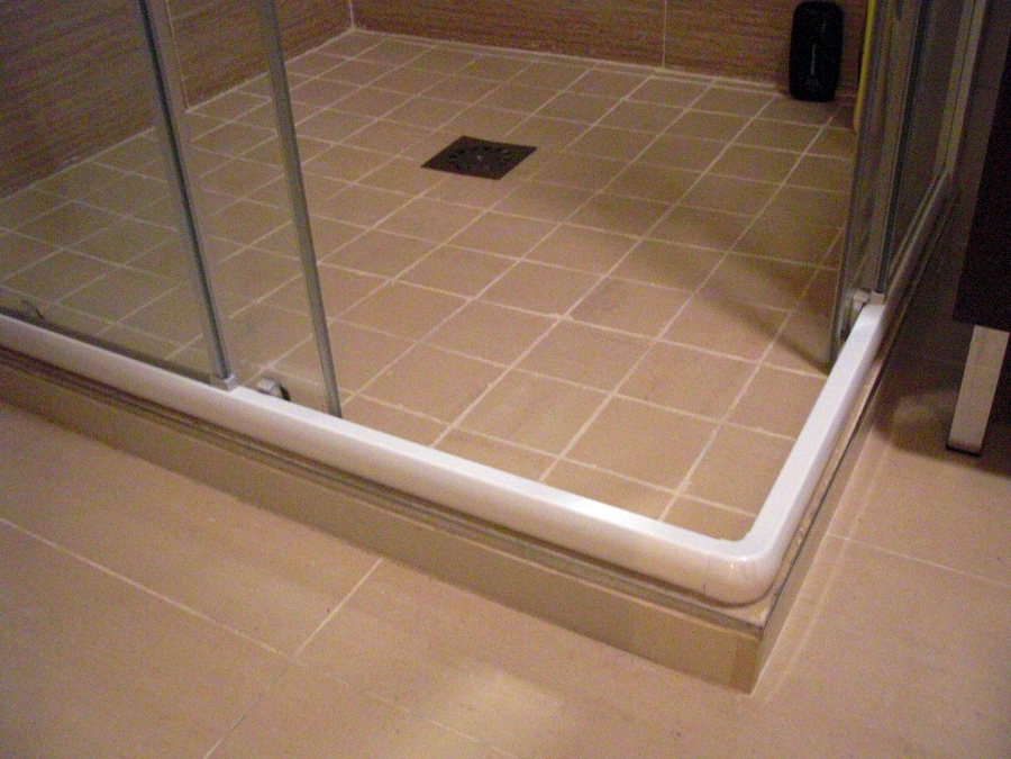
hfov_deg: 51.4
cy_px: 380
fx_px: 1051
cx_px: 506
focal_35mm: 36
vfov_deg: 39.7
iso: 800
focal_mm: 6.3
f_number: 2.8
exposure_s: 1/100
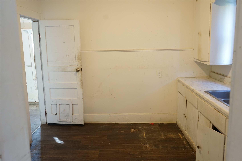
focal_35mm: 30
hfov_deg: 61.9
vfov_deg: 43.6
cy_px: 80
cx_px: 121
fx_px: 202
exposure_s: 1/60
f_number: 3.5
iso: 1250
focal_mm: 30
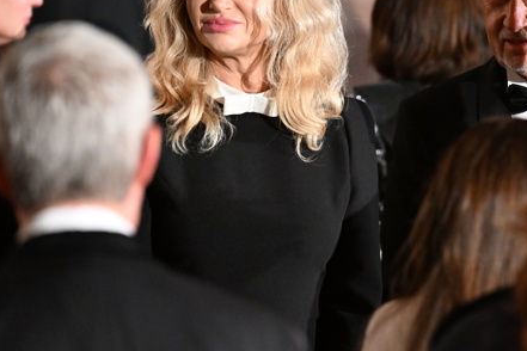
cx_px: 370
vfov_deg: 4.4
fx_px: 4582
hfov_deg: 6.6
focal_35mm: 313
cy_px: 91
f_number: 3.5
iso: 8000
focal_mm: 200
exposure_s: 1/200
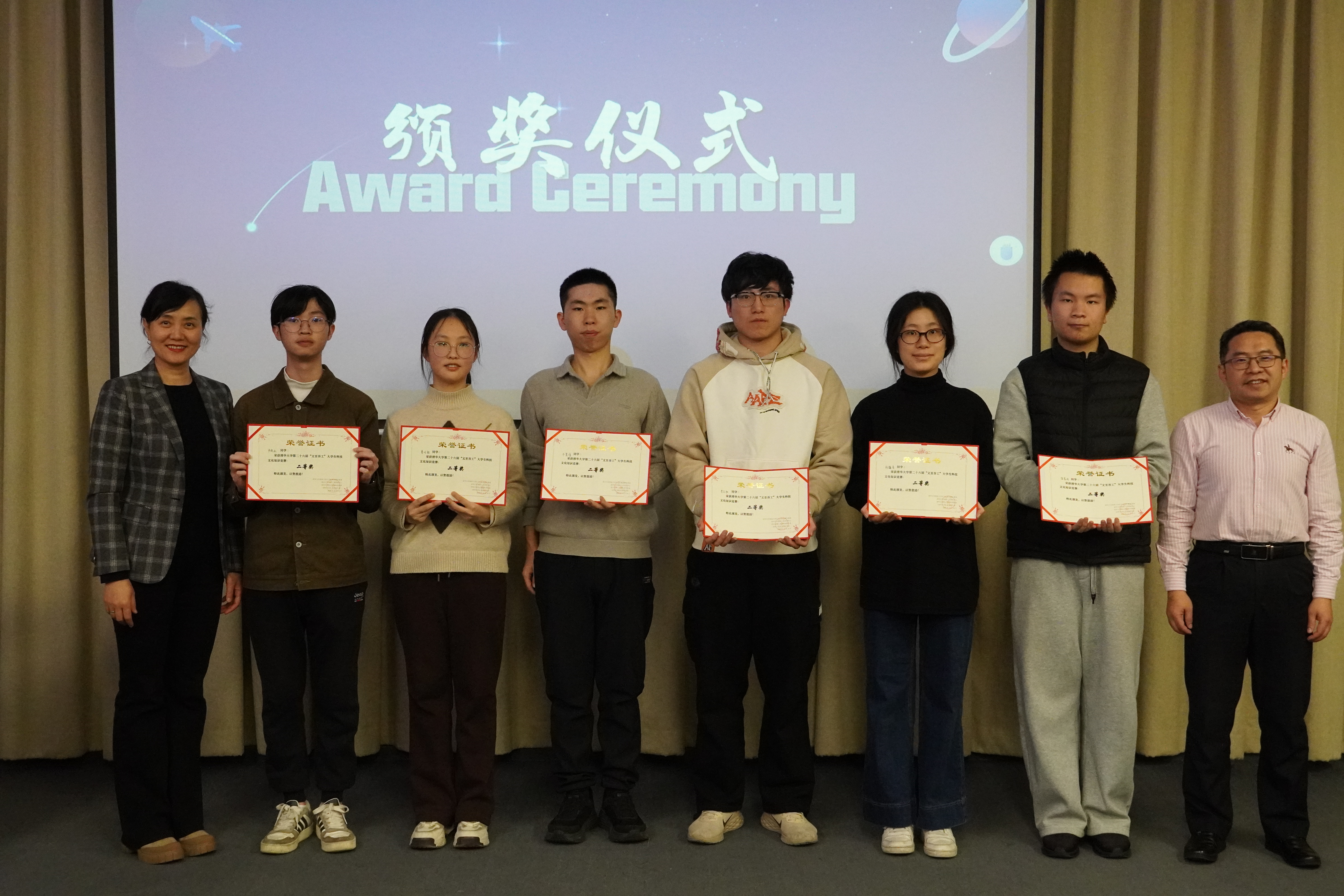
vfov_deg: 29.9
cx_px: 672
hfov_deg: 43.6
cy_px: 448
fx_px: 1680
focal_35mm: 45
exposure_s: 1/200
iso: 6400
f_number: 6.3
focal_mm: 30
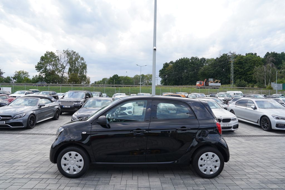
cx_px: 142
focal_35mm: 24
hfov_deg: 73.7
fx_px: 190
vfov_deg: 53.1
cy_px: 95
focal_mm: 24
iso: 100
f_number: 5.6
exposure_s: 1/100
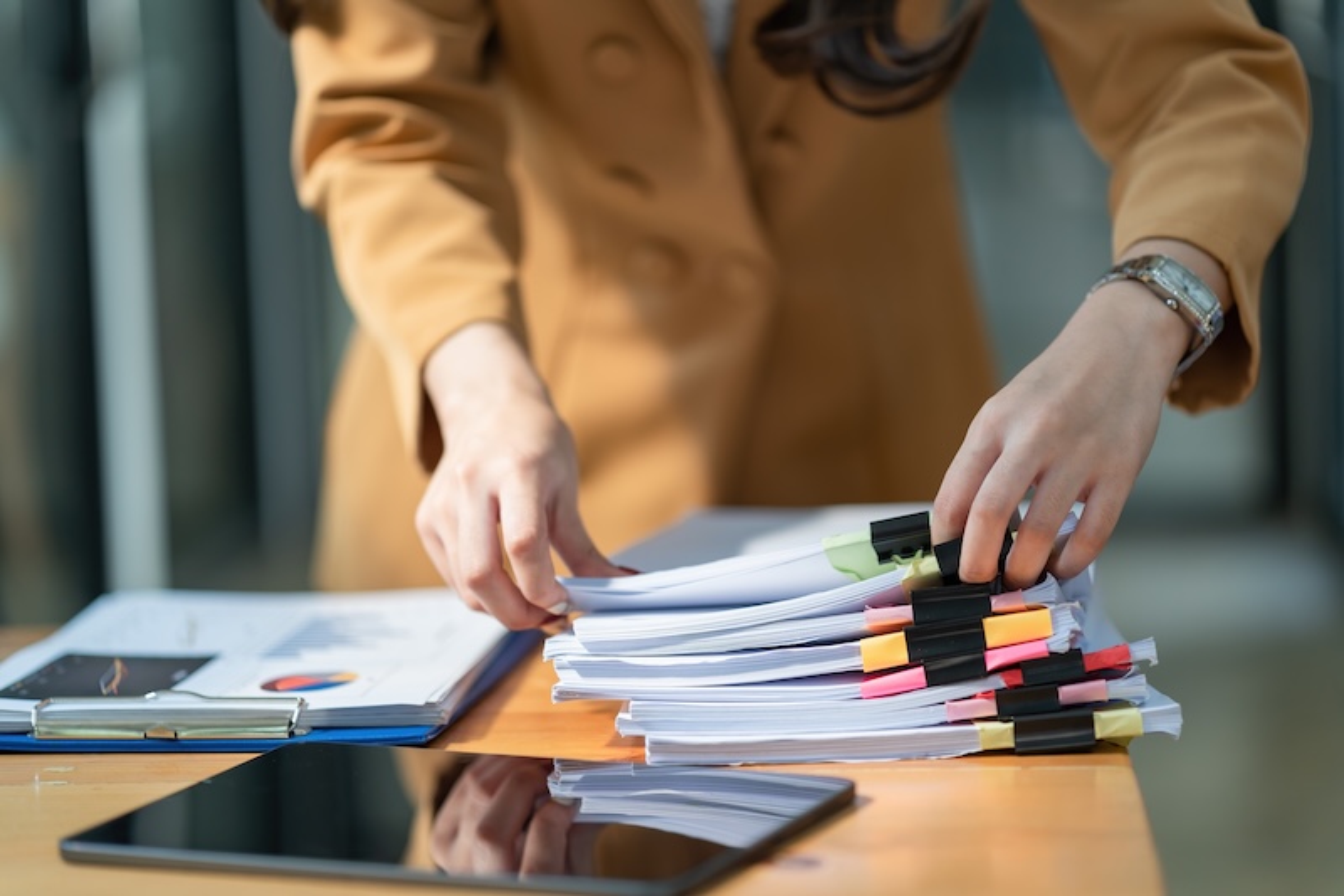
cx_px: 672
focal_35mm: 85
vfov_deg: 16.1
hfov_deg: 23.9
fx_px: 3172
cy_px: 448
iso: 200
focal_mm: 85
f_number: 1.8
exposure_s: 1/320
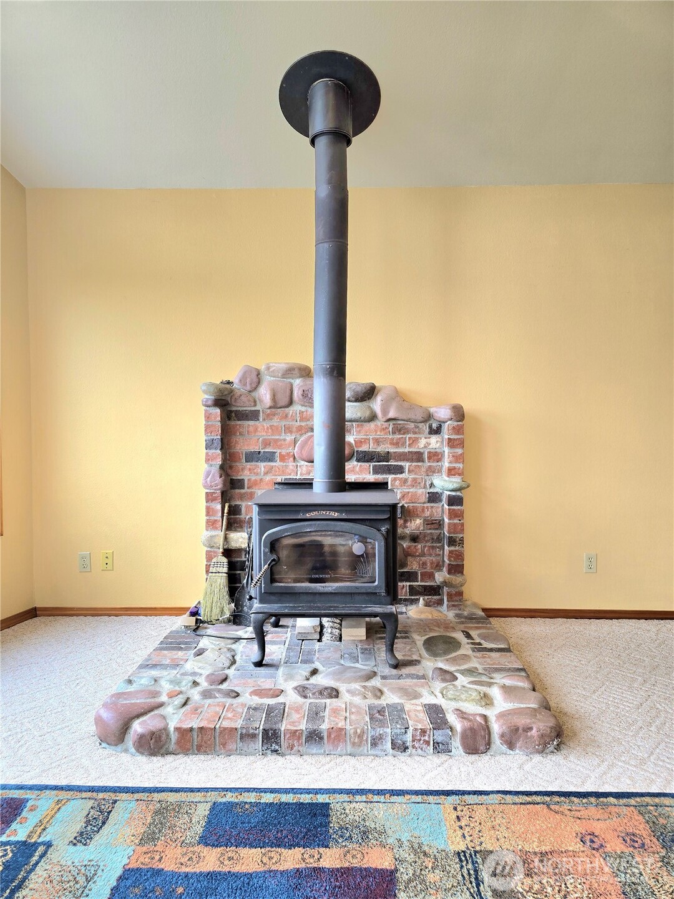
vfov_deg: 73.9
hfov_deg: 58.9
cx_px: 337
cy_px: 450
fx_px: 597
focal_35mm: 23
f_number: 1.7
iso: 100
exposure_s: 1/120
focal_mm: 6.3
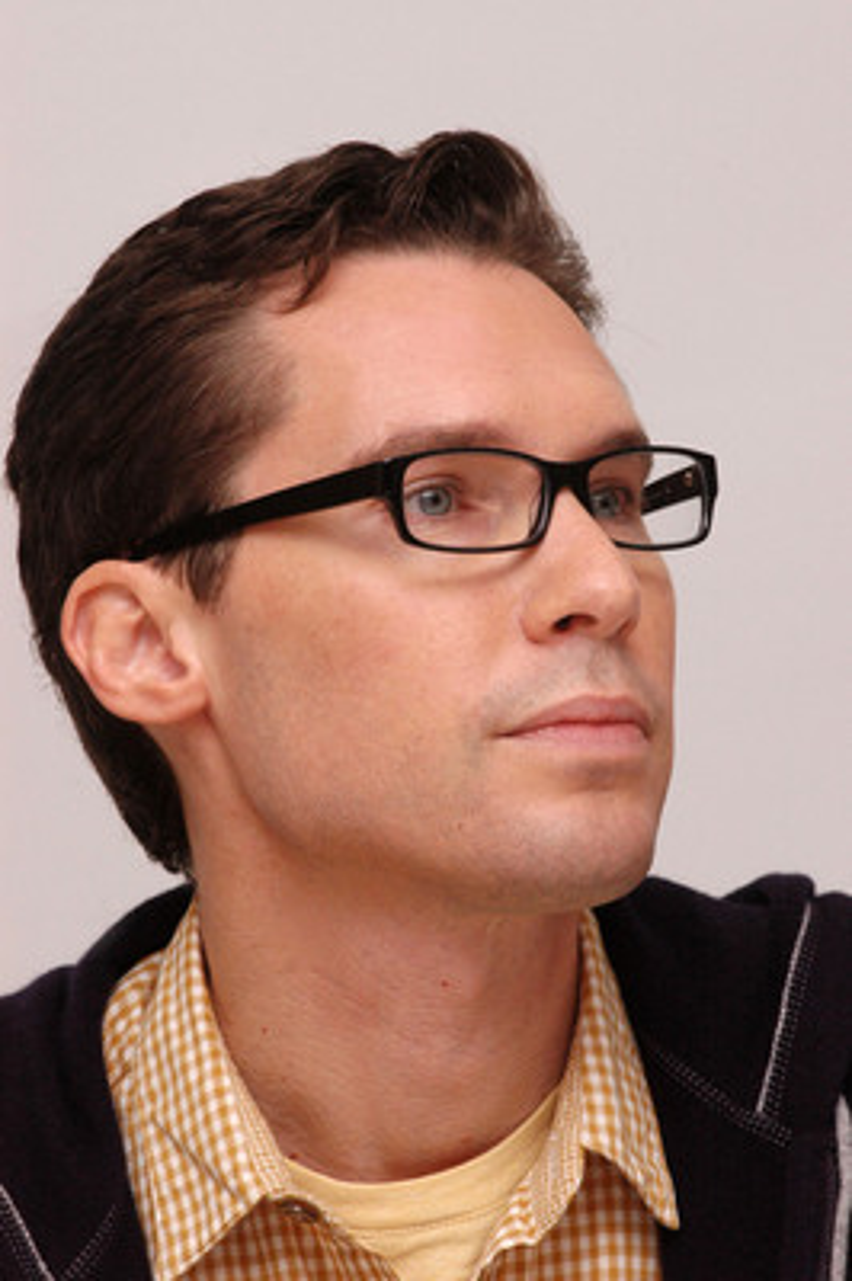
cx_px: 426
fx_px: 7201
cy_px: 640
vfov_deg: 10.2
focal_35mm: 202
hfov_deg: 6.8
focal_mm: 135
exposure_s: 1/800
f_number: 9
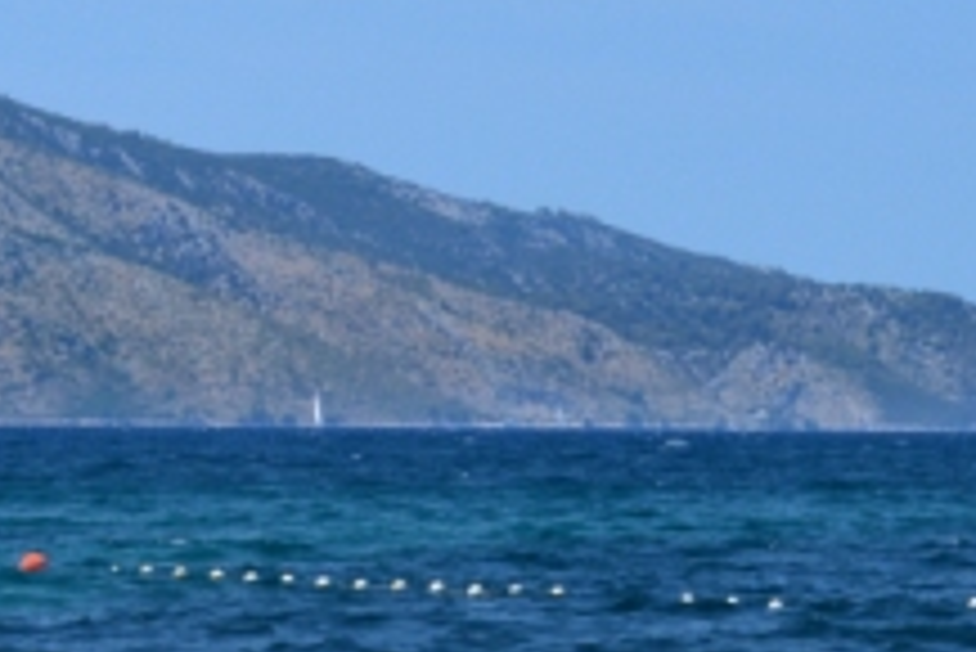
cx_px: 1804
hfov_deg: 9.2
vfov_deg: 6.5
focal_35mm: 212
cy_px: 326
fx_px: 5751
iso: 250
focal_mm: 30
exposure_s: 1/60
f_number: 14
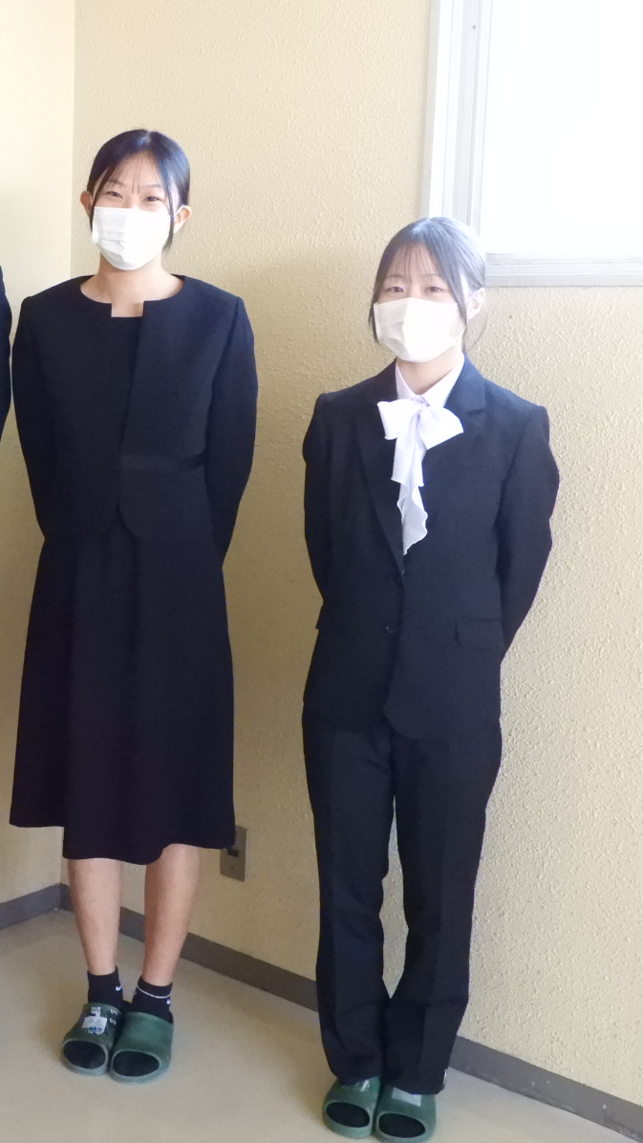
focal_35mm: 51
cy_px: 571
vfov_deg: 40.6
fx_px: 1545
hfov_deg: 22.3
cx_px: -49
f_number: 3.8
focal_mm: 6.3
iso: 1600
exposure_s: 1/60
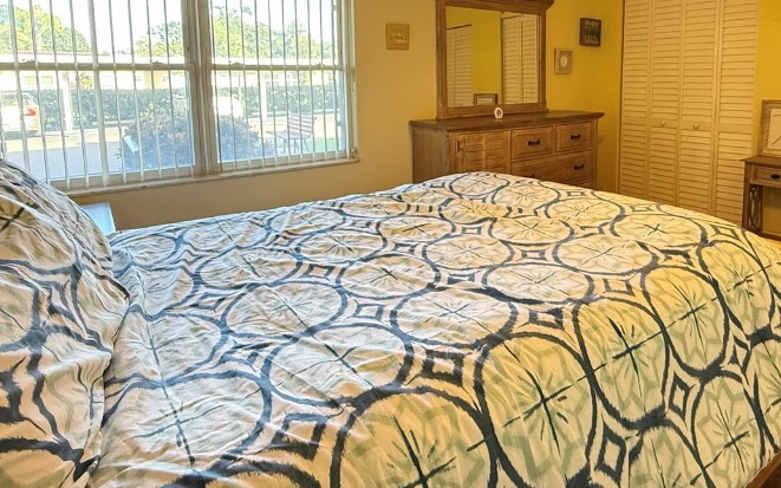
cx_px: 463
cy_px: 126
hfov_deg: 76.4
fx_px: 490
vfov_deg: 50.9
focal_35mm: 23
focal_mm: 2.22
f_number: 2.2
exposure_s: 1/60
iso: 500
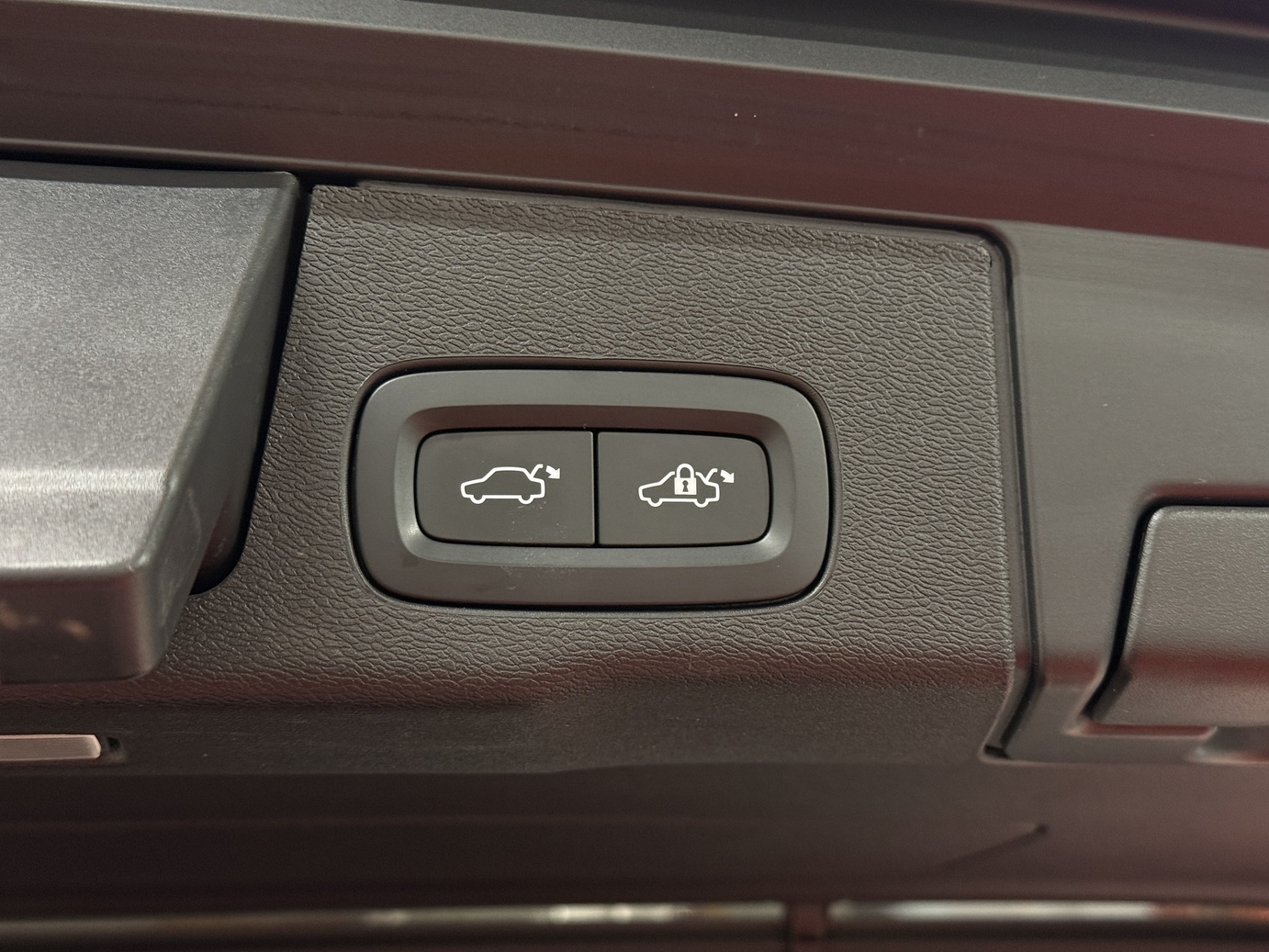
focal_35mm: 50
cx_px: 653
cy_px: 481
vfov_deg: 29.1
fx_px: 1833
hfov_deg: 38.2
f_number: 1.78
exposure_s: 1/60
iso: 250
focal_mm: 6.76
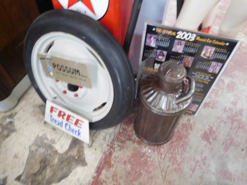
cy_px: 92
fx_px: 178
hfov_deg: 69.4
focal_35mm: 25
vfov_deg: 54.9
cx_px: 124
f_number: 3.4
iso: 400
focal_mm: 4.5
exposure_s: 1/8
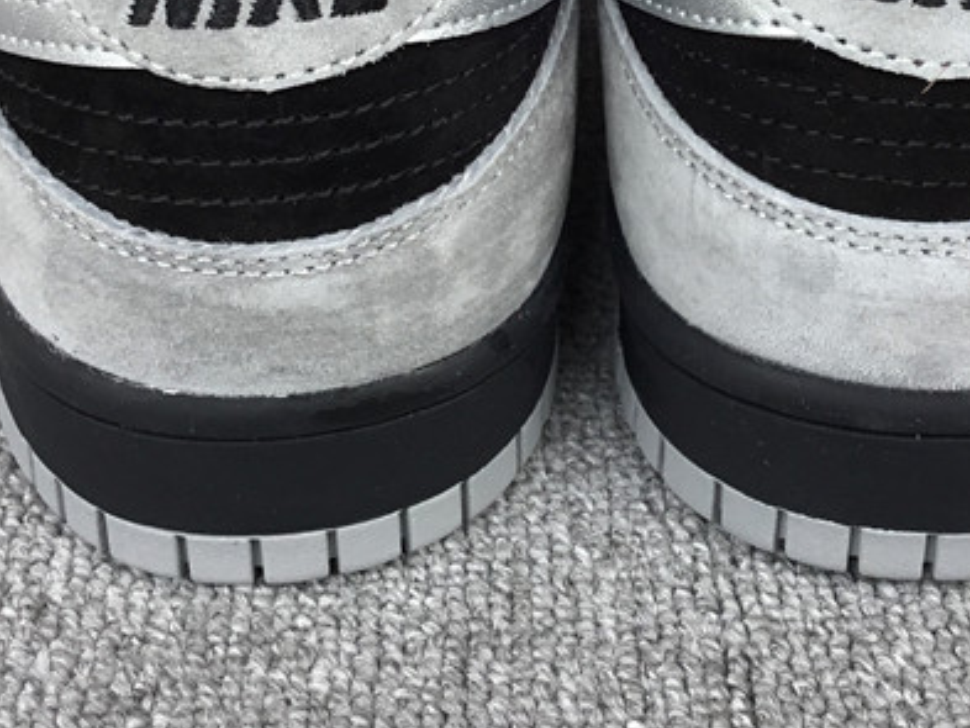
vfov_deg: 19.9
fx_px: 1990
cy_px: -46
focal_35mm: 71
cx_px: 597
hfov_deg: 27.3
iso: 25
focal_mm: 3.3
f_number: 2.4
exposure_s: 1/213
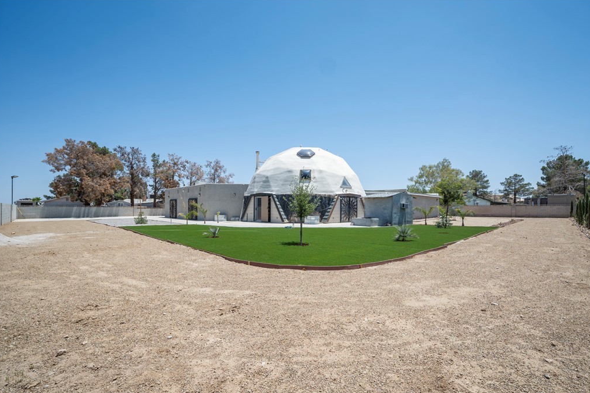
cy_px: 209
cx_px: 308
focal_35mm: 15
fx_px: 246
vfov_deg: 77.2
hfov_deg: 100.3
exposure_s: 1/200
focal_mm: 14
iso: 100
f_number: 9
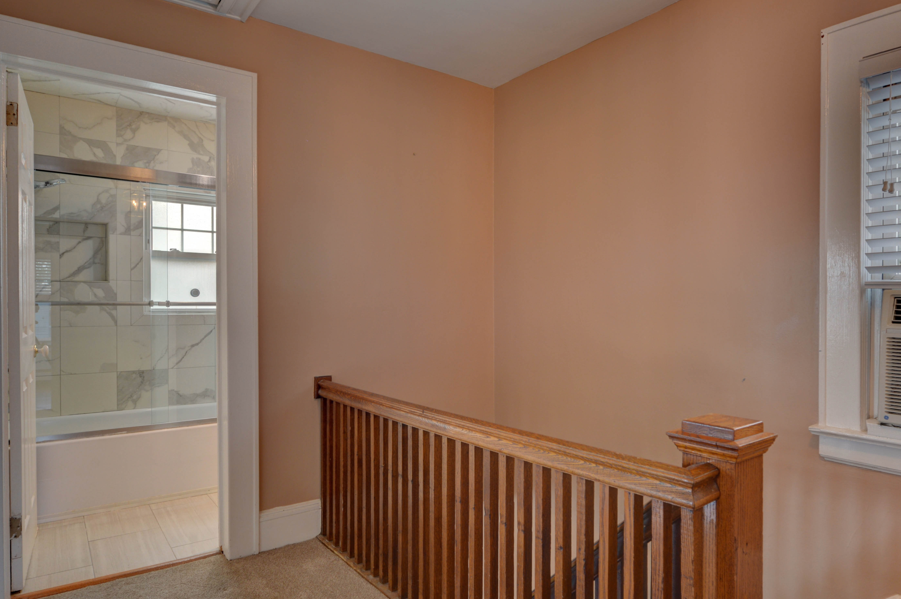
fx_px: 575
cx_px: 495
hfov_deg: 75.9
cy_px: 316
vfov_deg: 55.0
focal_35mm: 23
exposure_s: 1/20
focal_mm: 17
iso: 640
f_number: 9
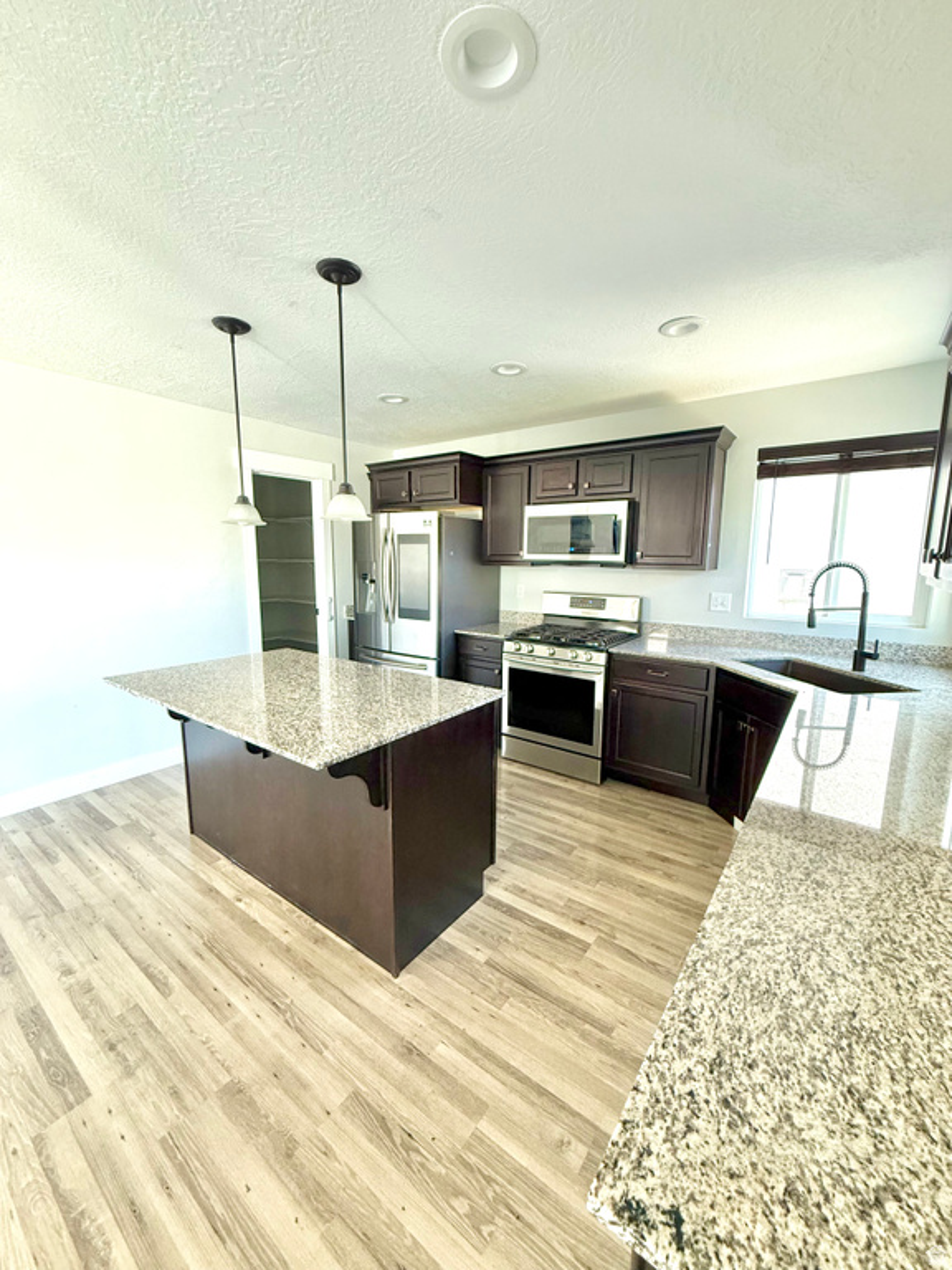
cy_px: 635
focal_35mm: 14
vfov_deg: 102.1
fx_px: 513
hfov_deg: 85.7
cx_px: 476
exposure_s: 1/60
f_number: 2.2
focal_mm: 2.22
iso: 400
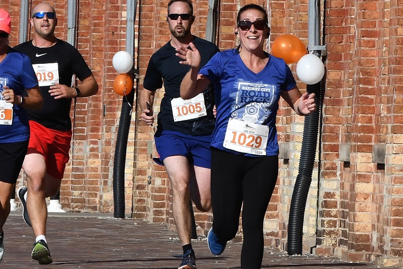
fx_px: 3359
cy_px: 151
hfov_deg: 6.9
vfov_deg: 4.6
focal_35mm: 300
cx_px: 191
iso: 450
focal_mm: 170
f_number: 13
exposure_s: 1/800
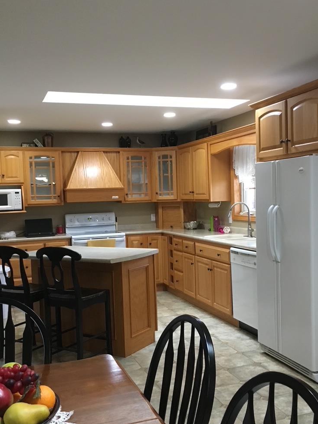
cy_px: 221
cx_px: 173
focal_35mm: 38
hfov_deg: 37.7
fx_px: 465
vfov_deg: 49.0
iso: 160
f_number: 2.2
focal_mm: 4.15
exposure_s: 1/30
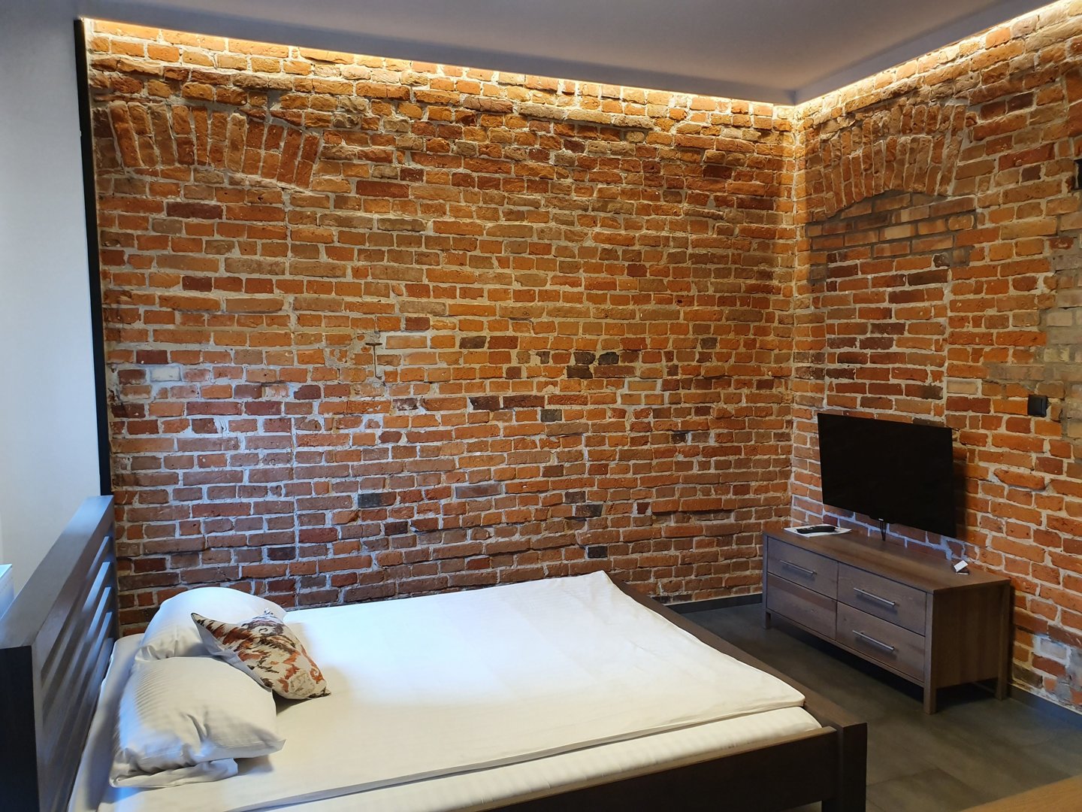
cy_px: 406
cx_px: 541
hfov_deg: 67.3
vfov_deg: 53.1
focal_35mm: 26
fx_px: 813
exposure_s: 1/50
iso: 250
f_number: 2.4
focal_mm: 4.32
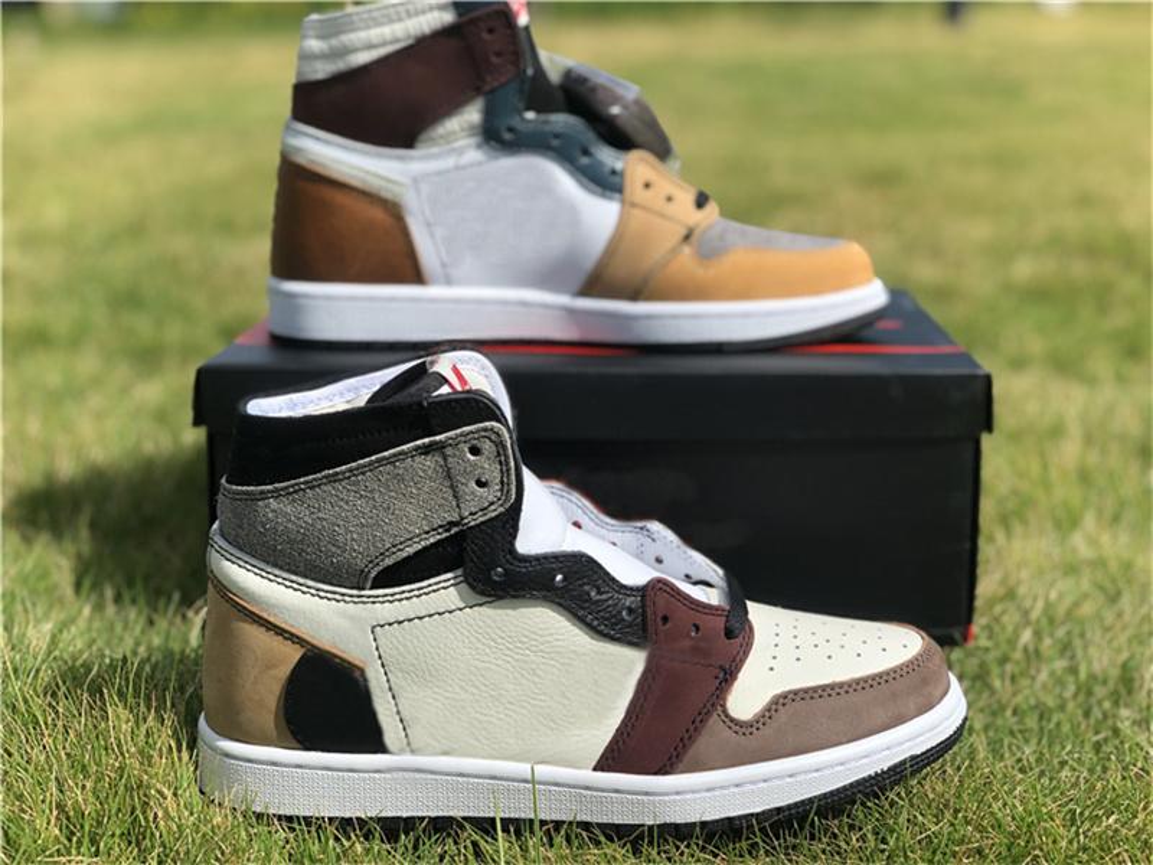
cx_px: 576
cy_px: 432
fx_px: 1732
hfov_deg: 36.8
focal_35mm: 52
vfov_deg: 28.0
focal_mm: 6
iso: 16
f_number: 2.4
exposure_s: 1/842
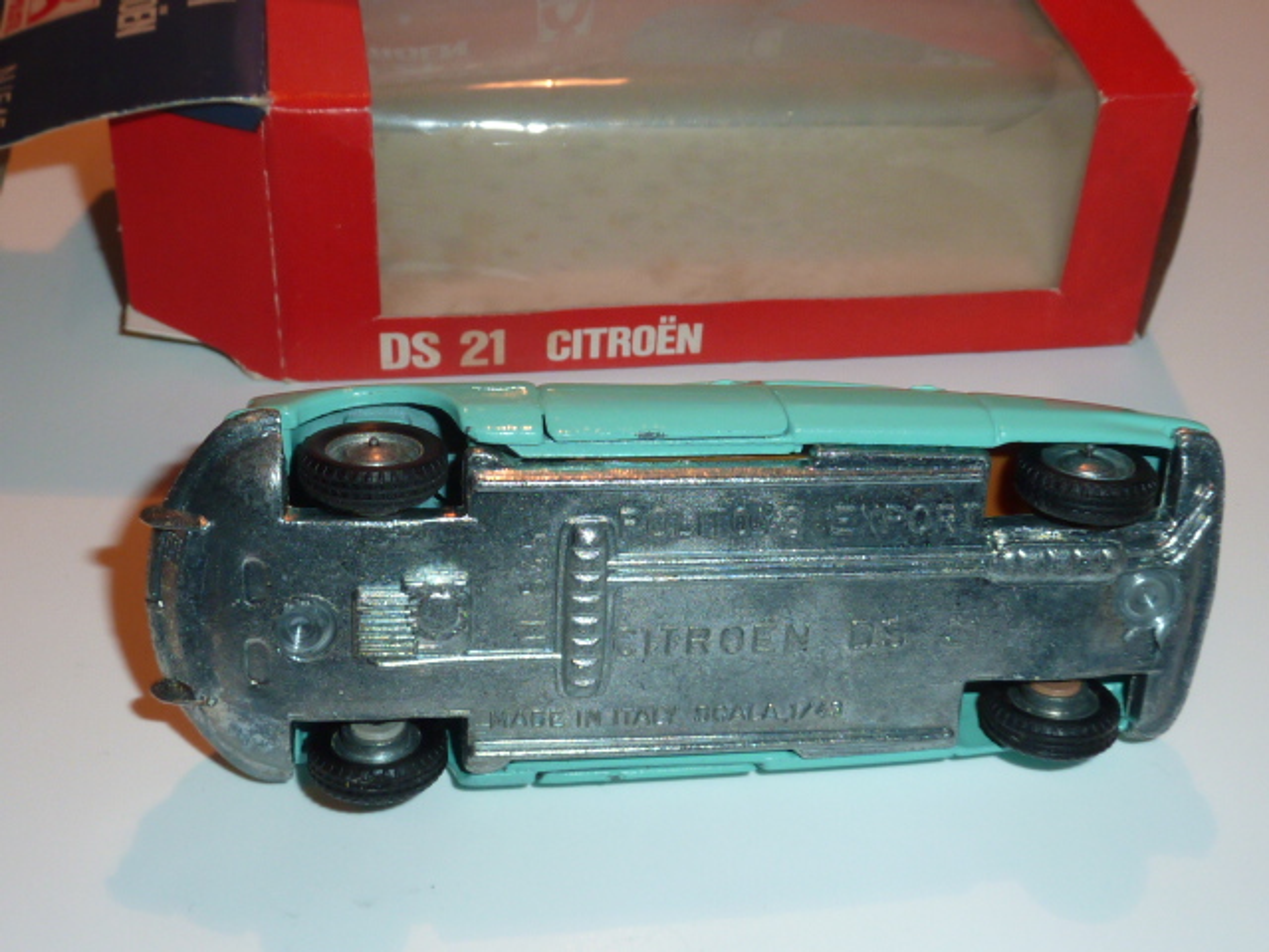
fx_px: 1870
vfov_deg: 28.6
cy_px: 476
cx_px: 634
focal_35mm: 51
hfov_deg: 37.5
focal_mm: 4.7
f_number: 4
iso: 100
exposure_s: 1/30
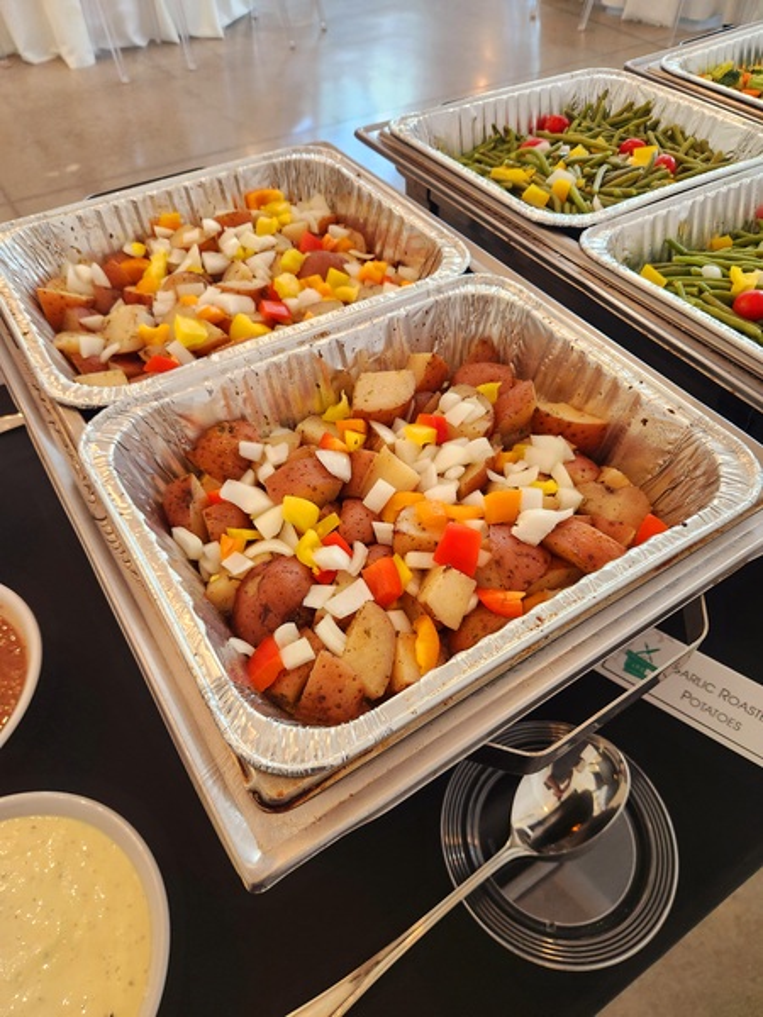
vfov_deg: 73.9
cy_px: 508
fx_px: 676
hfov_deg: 58.9
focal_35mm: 23
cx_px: 382
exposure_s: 1/120
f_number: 1.8
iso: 250
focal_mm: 5.4
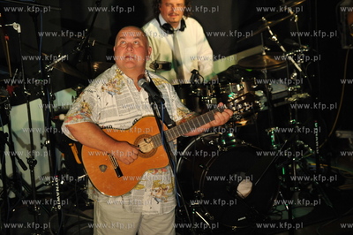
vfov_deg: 6.9
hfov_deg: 10.3
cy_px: 118
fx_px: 1959
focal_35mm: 200
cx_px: 176
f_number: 5
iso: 2500
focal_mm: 200
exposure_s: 1/200
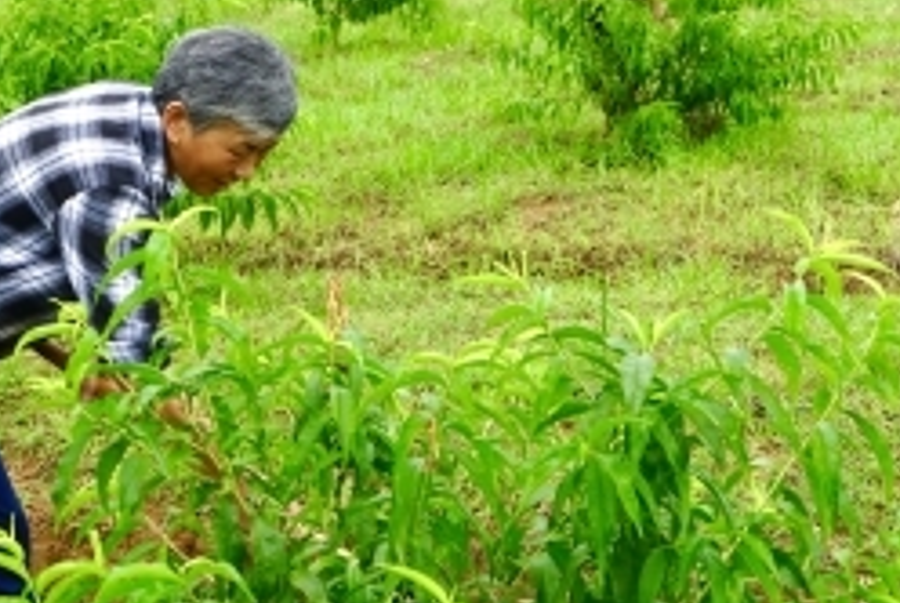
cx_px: 653
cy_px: 276
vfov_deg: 11.8
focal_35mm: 116
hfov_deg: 17.5
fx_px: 2903
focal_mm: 48
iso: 100
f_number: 8
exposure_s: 1/80
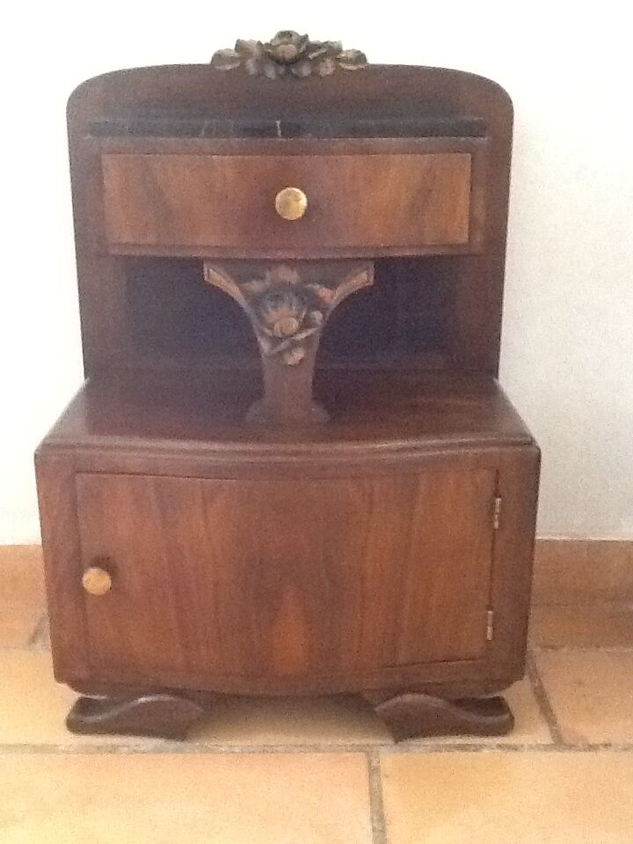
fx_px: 1073
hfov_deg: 32.9
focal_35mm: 44
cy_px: 422
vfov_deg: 42.9
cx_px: 316
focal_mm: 2.03
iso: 640
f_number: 2.4
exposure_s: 1/15
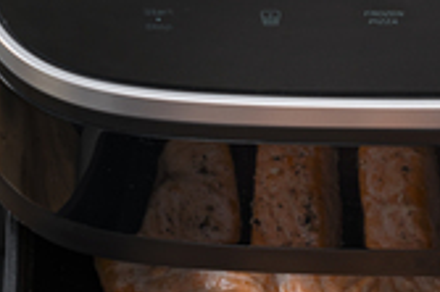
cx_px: 240
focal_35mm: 248
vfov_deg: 5.5
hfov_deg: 8.3
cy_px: 387
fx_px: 3028
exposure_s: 1/160
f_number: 7.1
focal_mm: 54
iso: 100
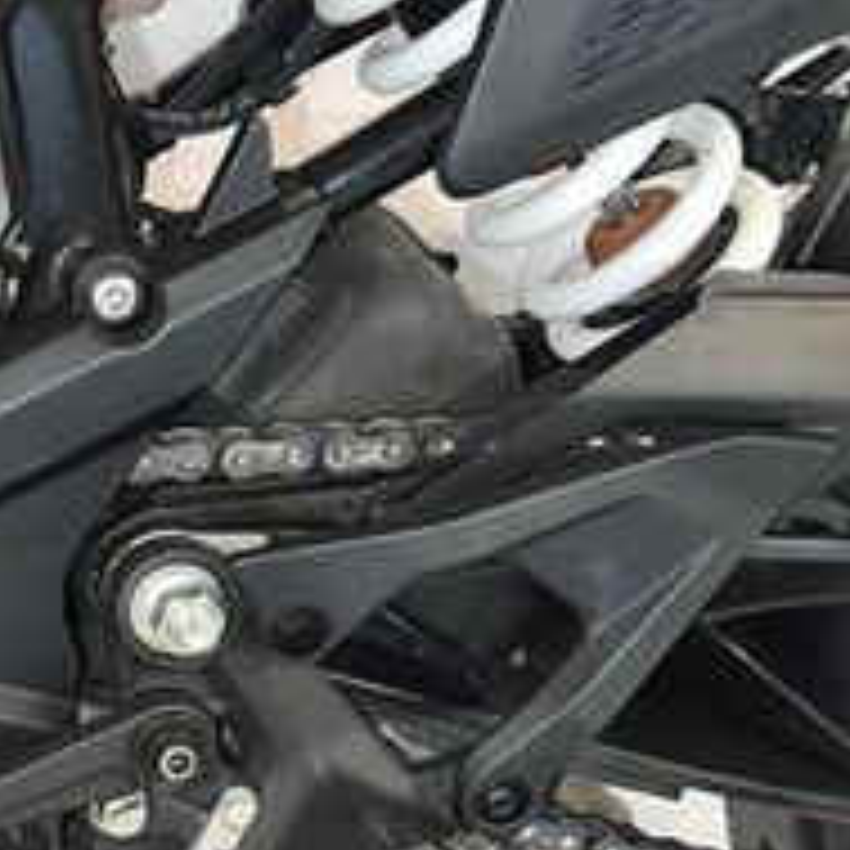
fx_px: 2167
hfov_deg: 20.1
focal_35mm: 78
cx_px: -297
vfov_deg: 22.1
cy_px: 571
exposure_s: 1/14
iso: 80
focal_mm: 5.7
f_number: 1.5
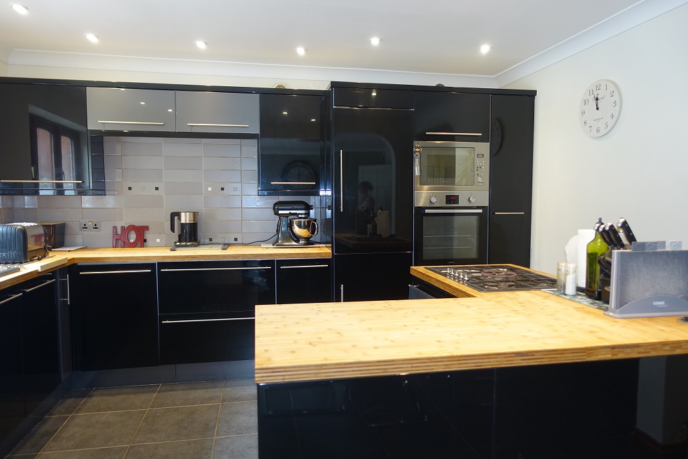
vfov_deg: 53.1
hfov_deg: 73.8
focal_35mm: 24
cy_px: 230
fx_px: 458
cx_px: 344
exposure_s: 1/30
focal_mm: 8.8
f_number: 2
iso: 125
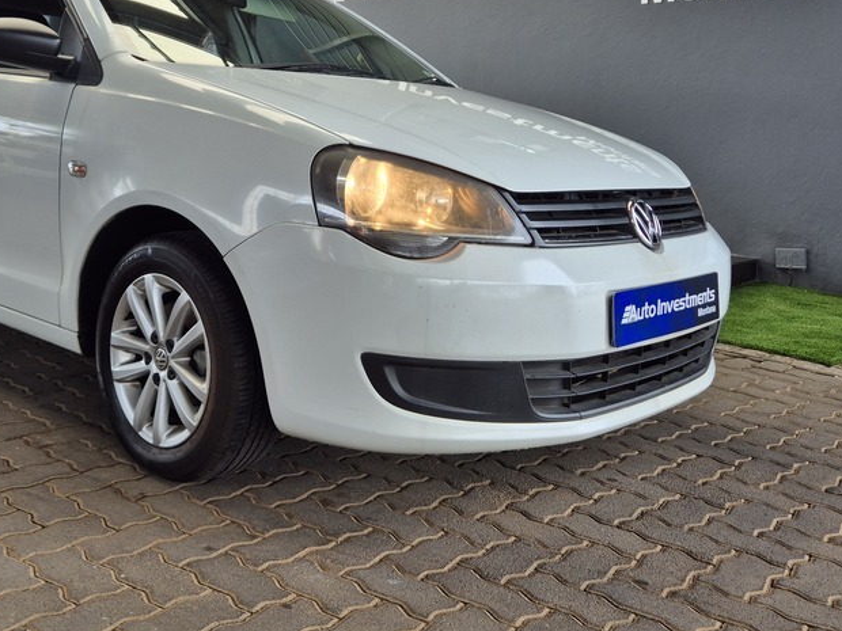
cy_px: 178
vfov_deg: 37.0
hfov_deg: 48.6
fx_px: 924
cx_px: 329
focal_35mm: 38
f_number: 1.8
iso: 25
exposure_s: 1/186
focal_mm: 5.4
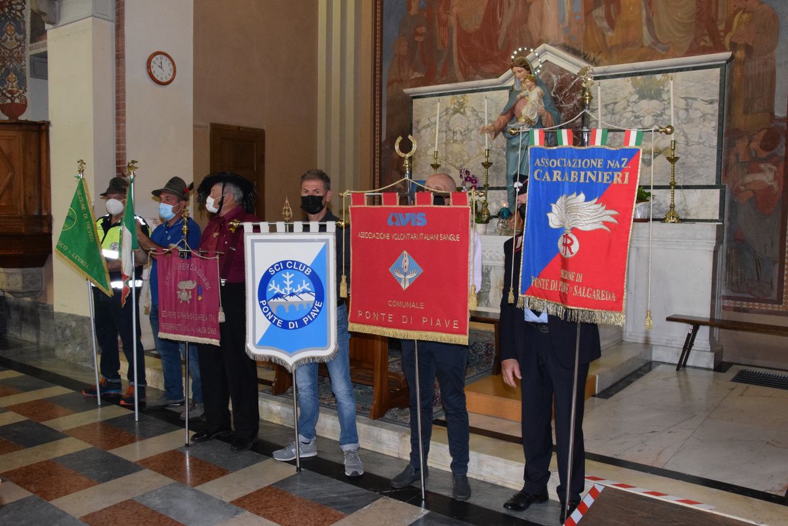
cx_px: 394
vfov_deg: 41.7
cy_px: 263
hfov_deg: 59.5
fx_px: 690
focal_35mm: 32
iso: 3200
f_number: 10
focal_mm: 21
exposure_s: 1/60
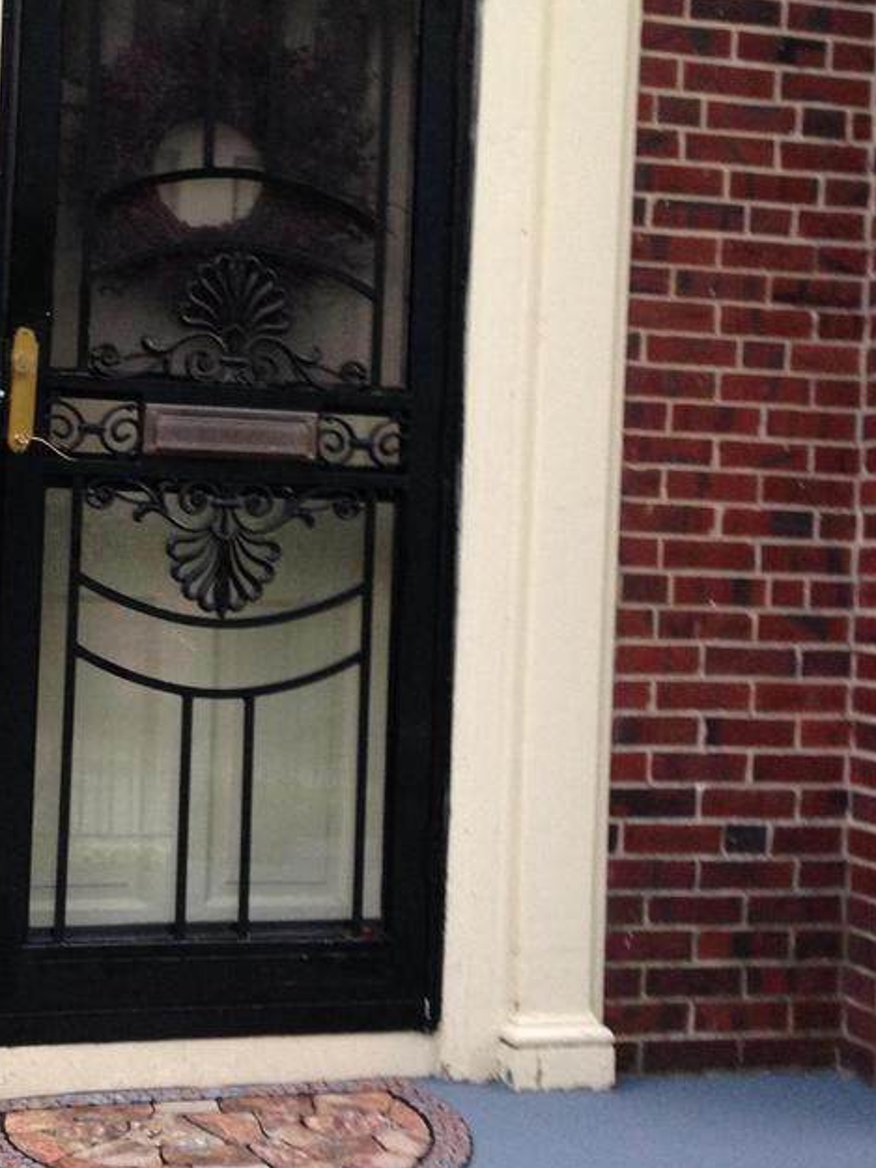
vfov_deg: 33.7
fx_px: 1923
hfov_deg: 25.2
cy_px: 493
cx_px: 172
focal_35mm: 57
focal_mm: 4.12
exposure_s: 1/20
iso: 160
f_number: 2.4
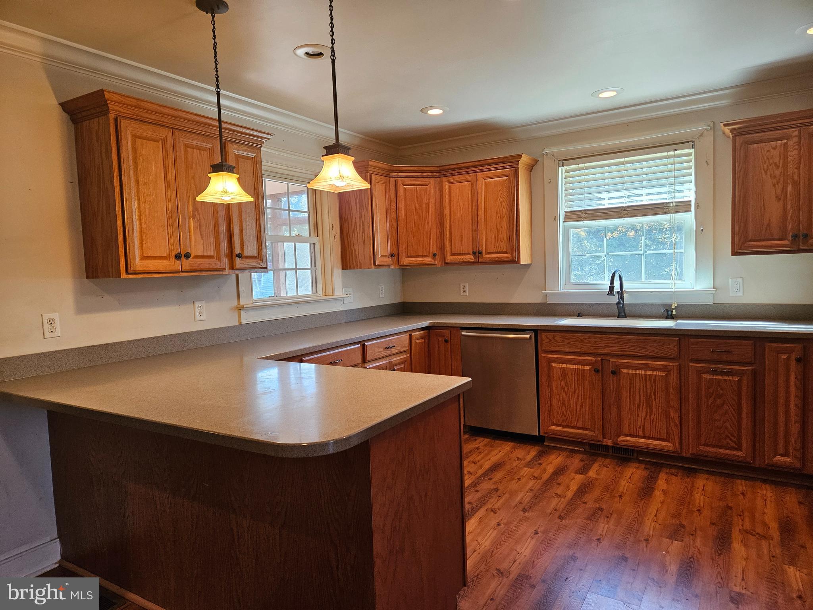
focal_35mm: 23
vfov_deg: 58.9
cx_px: 406
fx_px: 540
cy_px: 305
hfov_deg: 73.9
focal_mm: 5.4
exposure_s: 1/120
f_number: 1.8
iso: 250
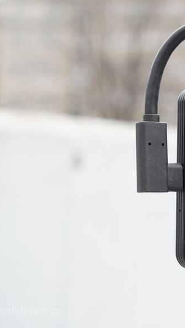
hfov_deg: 12.0
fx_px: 855
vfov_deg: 21.8
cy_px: 149
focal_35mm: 98
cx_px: 232
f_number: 7.1
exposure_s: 1/160
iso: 320
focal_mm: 57
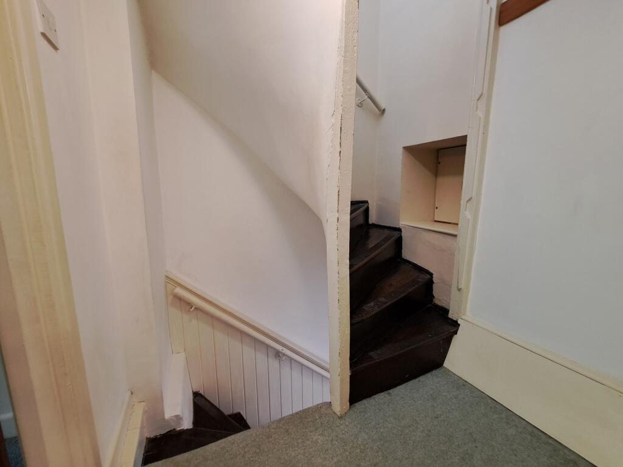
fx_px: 234
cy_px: 234
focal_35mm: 13
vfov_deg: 89.9
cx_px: 312
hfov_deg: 106.2
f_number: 2.2
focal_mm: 1.74
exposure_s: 1/25
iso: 200
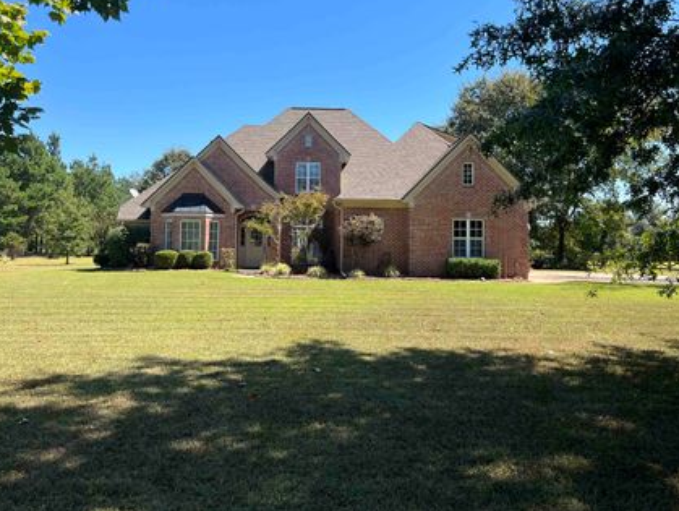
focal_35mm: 31
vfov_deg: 45.3
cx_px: 342
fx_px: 609
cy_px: 212
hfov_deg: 58.3
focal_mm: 5.7
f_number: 1.5
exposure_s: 1/2353
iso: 50
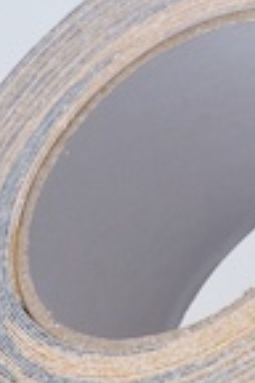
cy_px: 90
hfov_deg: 1.6
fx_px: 9418
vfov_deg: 2.3
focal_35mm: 886
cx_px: 380
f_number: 11
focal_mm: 85
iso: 125
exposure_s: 1/200
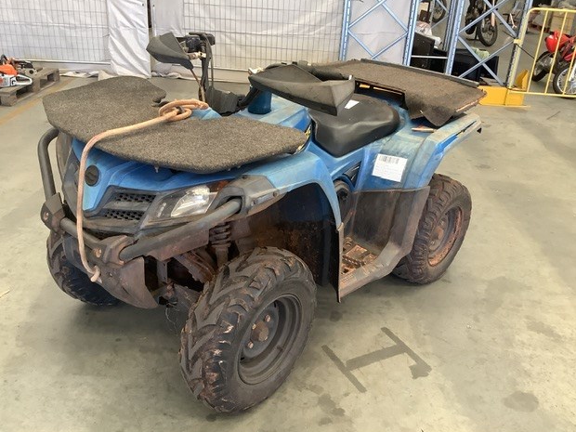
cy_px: 217
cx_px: 282
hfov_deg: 56.8
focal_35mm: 32
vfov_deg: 44.2
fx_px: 532
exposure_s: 1/60
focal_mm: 3.3
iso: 200
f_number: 2.4
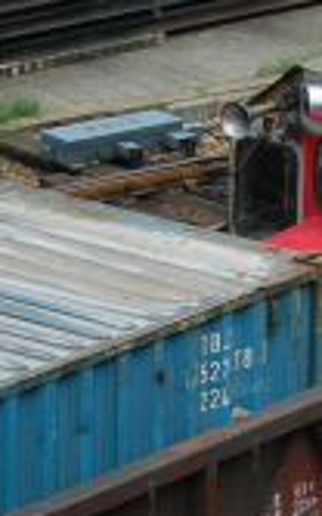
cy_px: 215
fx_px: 4249
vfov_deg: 7.0
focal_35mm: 302
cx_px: 805
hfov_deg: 4.2
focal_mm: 55
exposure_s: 1/1250
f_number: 4
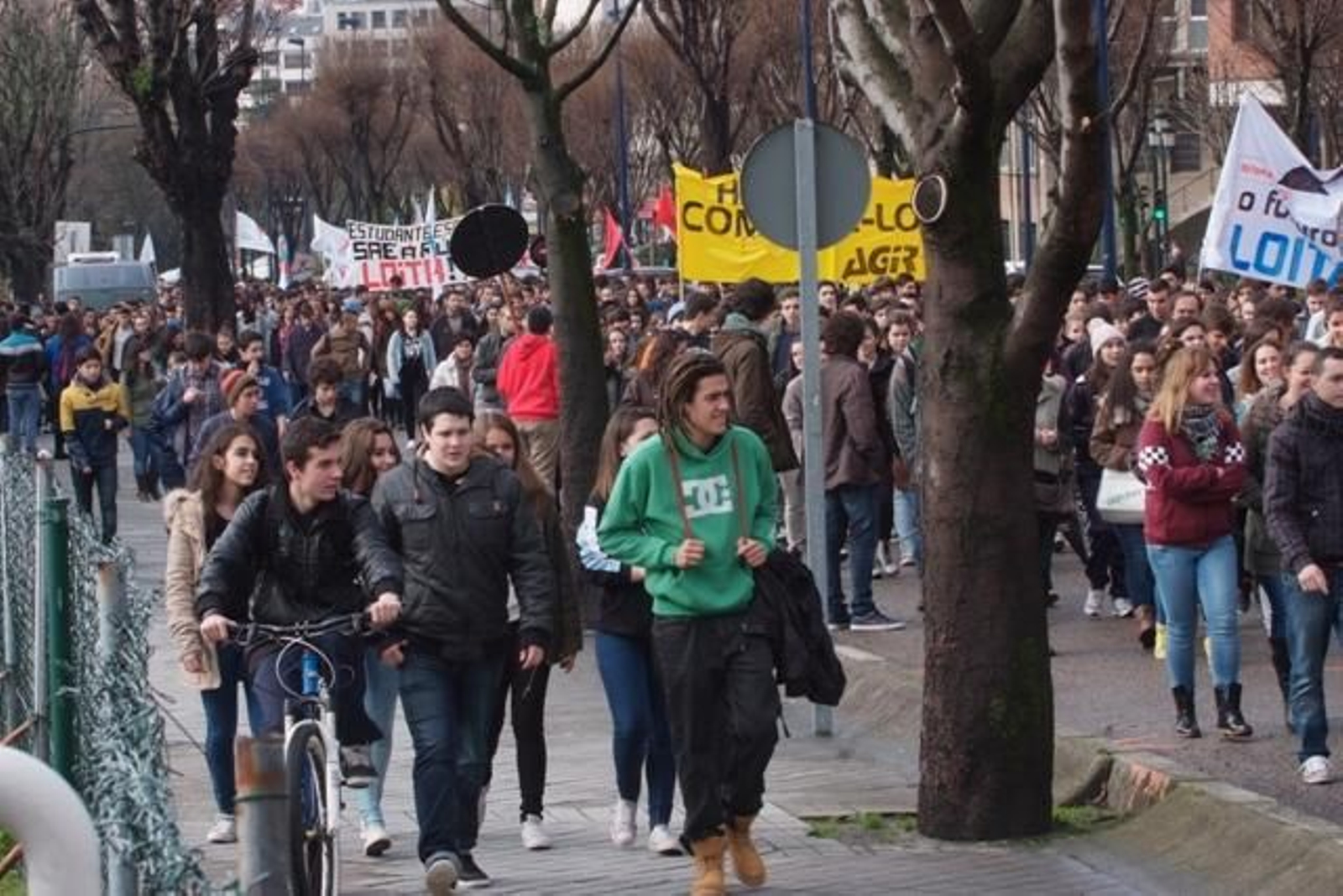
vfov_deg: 10.2
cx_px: 672
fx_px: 5038
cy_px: 448
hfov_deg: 15.2
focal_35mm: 135
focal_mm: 90
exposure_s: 1/180
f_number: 11
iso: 640
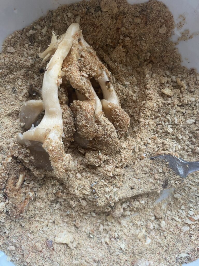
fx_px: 199
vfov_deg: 67.3
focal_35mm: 26
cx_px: 100
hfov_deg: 53.1
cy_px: 133
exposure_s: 1/60
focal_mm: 4.25
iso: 250
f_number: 1.8
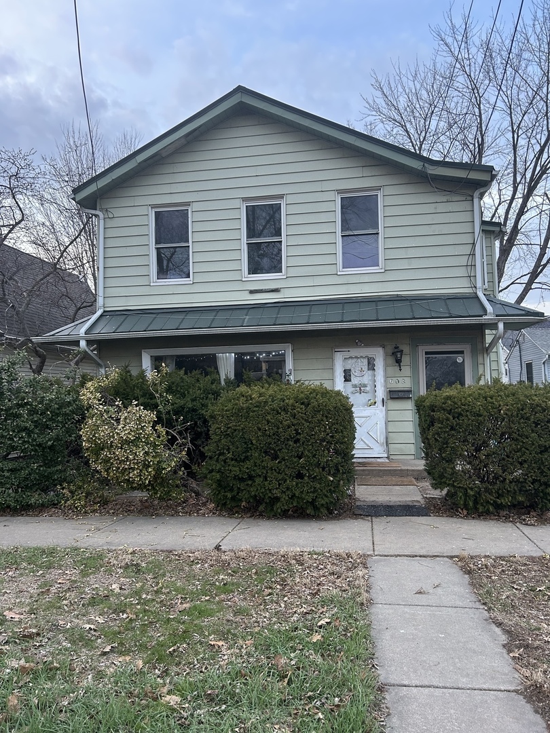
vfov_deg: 67.3
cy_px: 366
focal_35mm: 26
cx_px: 275
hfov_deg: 53.1
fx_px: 551
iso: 125
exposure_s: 1/106
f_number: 1.5
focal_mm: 5.7
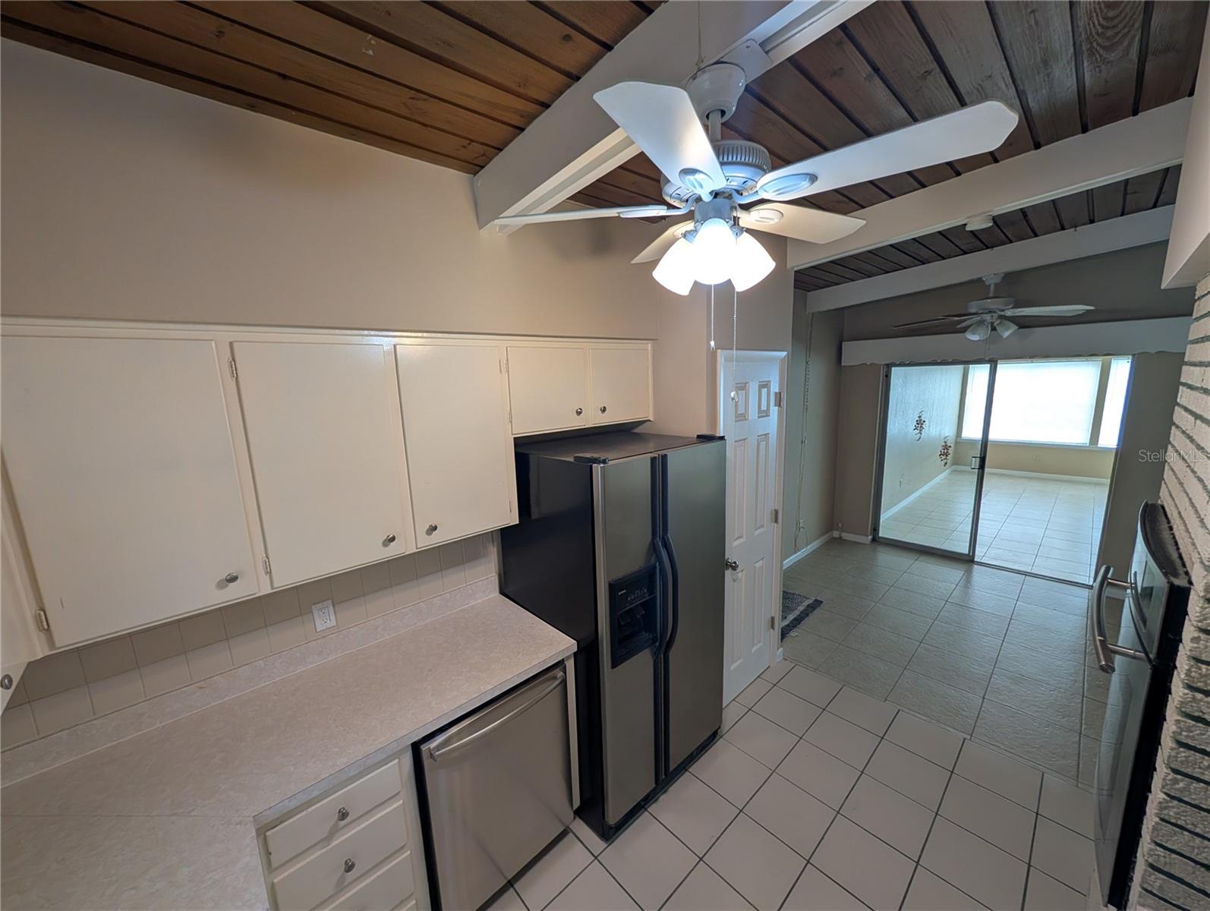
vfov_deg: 94.6
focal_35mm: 12
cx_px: 605
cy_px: 456
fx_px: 420
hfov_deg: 110.5
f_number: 1.7
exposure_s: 1/120
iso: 134
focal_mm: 2.02
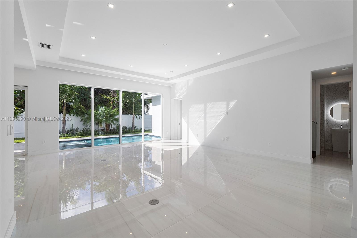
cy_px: 119
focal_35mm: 15
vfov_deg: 77.3
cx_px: 178
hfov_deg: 100.4
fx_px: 149
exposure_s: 1/80
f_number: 10
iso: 250
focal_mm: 10
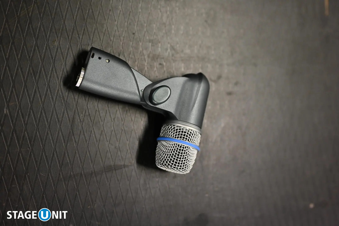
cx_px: 170
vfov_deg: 27.0
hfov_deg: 39.6
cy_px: 113
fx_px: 471
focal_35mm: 50
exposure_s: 1/125
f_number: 2.8
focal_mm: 50
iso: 2000
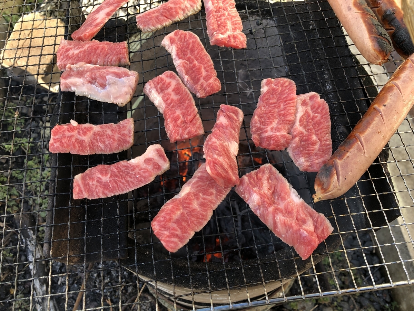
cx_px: 207
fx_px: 335
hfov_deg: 63.4
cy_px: 156
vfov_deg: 49.7
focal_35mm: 28
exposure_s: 1/224
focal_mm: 3.99
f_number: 1.8
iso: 20
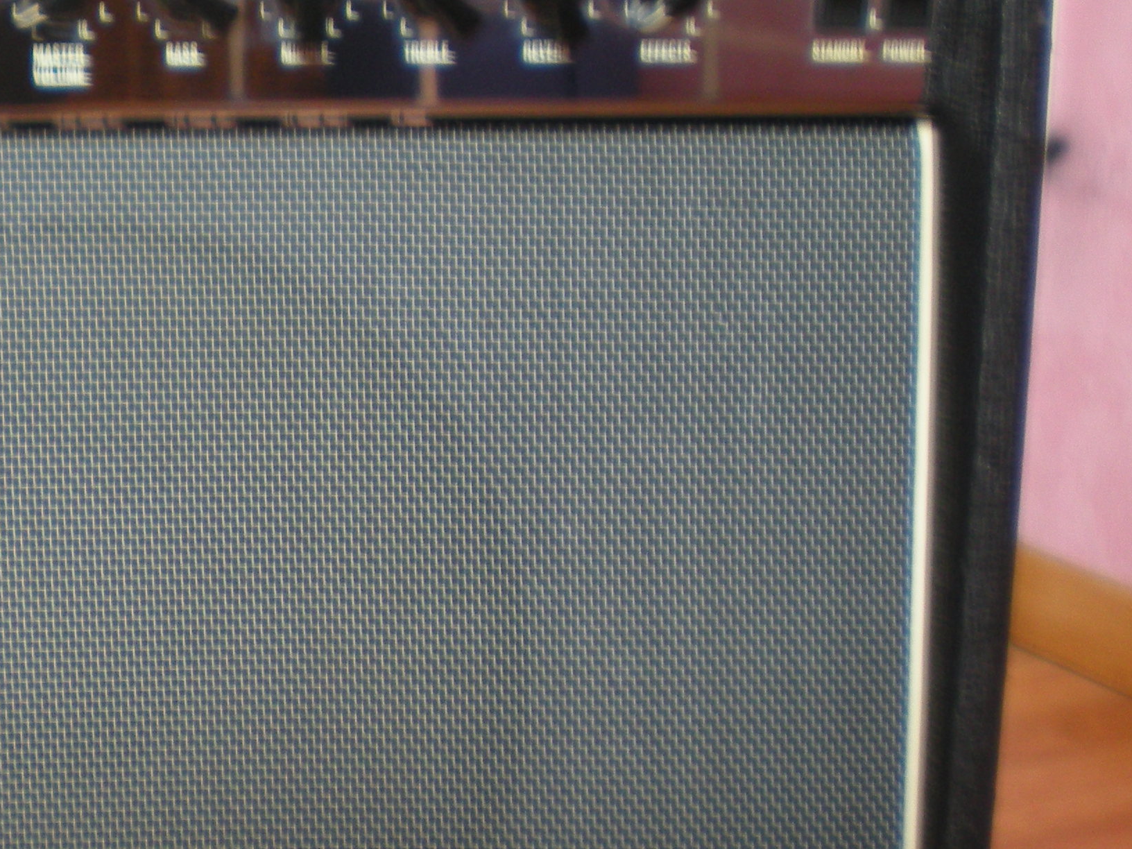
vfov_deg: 19.4
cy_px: 494
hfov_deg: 24.7
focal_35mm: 76
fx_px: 2485
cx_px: 65
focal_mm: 6.3
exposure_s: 1/7.9
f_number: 3.1
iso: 92
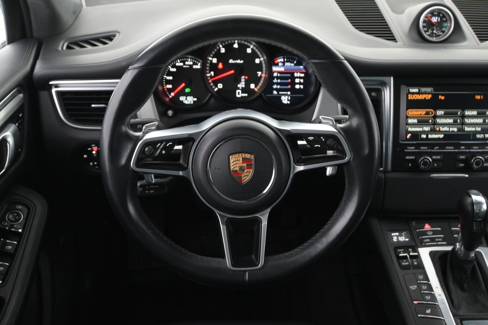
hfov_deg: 48.7
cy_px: 162
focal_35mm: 40
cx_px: 244
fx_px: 539
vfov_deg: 33.6
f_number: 4.5
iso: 4000
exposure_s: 1/40
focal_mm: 26.5
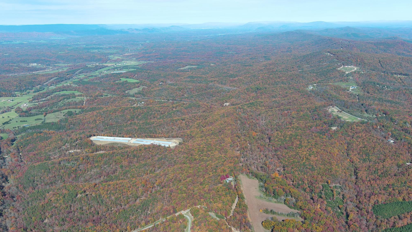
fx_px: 339
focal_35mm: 31
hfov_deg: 62.6
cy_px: 137
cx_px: 209
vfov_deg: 37.7
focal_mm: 10.57
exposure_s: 1/936
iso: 100
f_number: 2.8
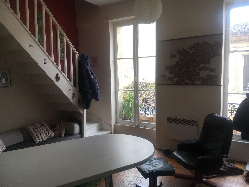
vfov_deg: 48.2
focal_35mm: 29
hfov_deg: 61.7
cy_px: 94
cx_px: 124
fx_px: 209
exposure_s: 1/100
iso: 32
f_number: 2.2
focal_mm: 4.15
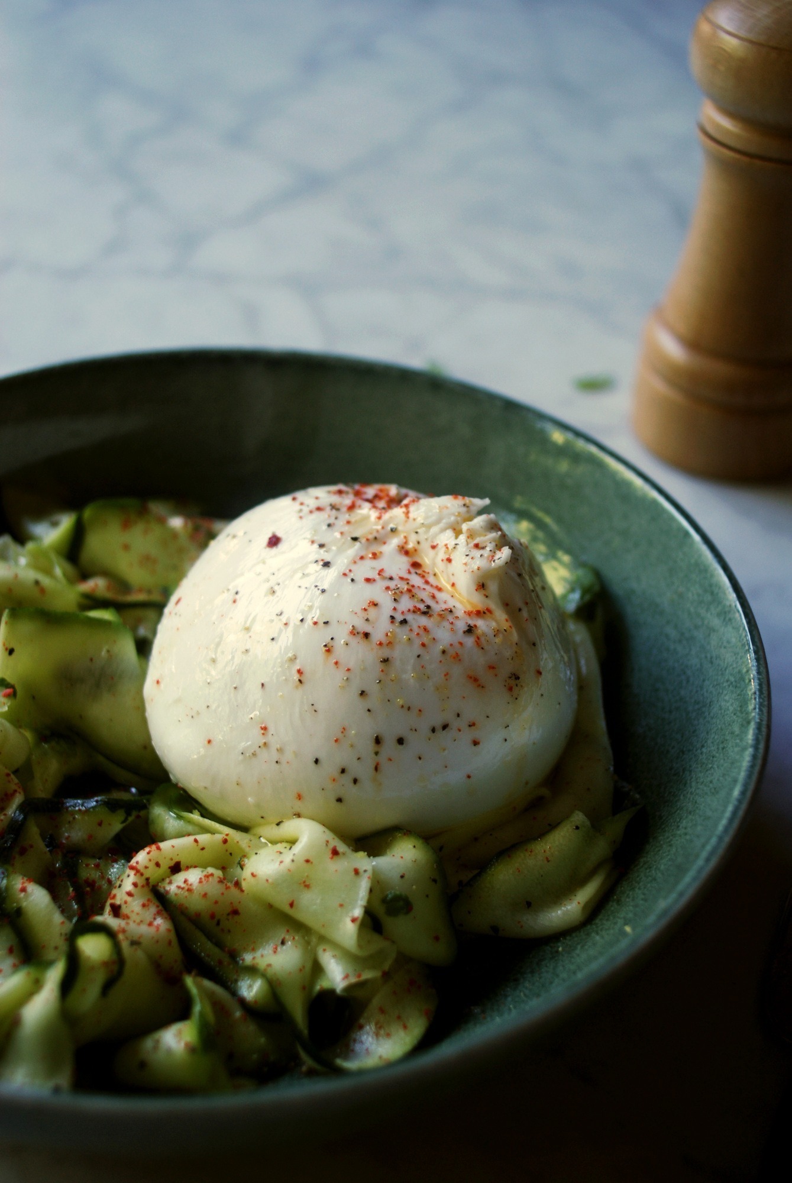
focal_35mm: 42
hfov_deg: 32.0
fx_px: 1382
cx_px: 396
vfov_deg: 46.3
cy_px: 592
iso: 200
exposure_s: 1/50
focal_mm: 28
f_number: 3.5
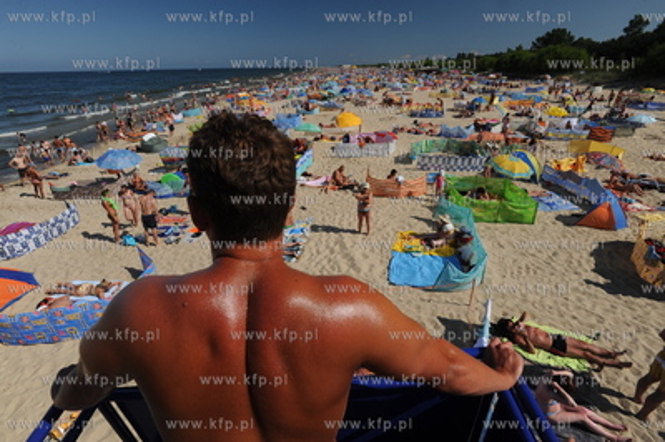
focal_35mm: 17
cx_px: 332
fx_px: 314
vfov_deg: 70.3
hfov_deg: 93.3
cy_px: 221
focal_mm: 17
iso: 200
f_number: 11
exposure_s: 1/160
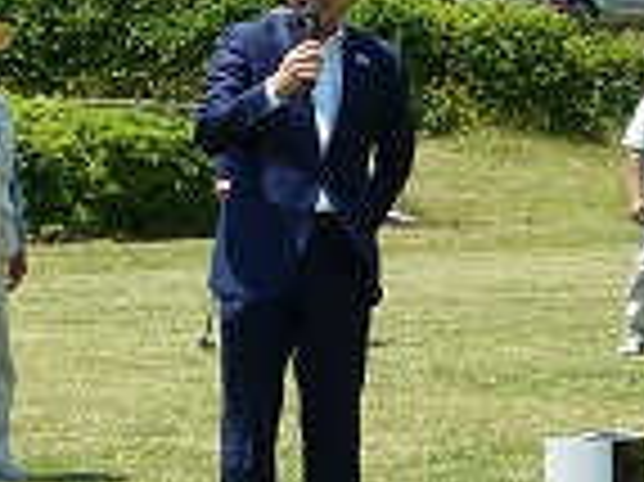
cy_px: 241
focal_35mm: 202
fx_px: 3755
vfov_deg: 7.3
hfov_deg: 9.8
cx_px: 308
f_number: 3.1
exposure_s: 1/800
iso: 80
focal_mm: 7.4
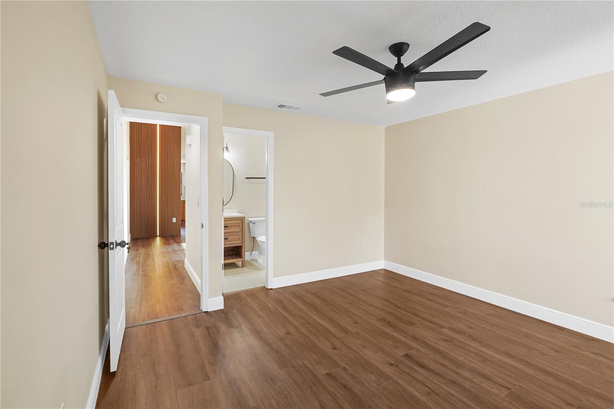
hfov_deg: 96.7
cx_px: 307
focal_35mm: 16
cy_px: 204
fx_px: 273
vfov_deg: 73.7
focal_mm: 16
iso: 200
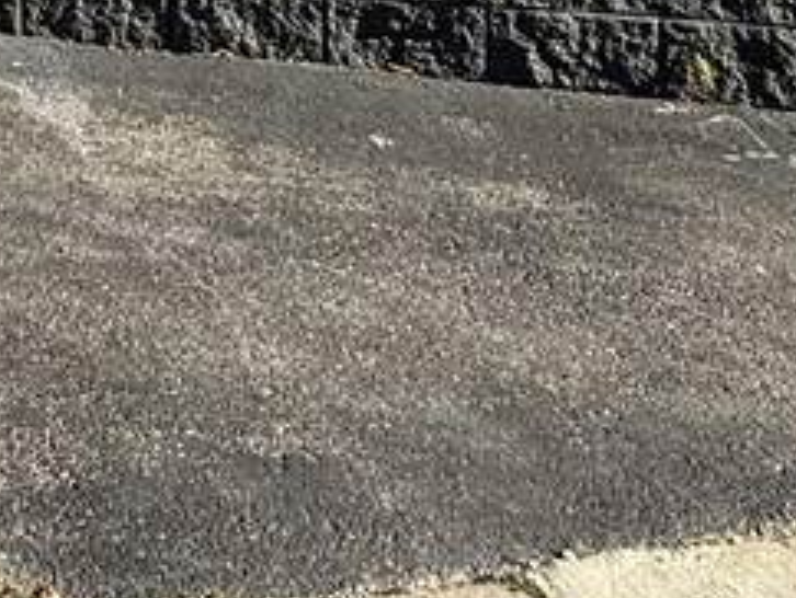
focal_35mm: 74
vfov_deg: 16.0
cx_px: -263
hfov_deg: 23.1
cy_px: -568
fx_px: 1703
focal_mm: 2.22
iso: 50
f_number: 2.2
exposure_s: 1/506
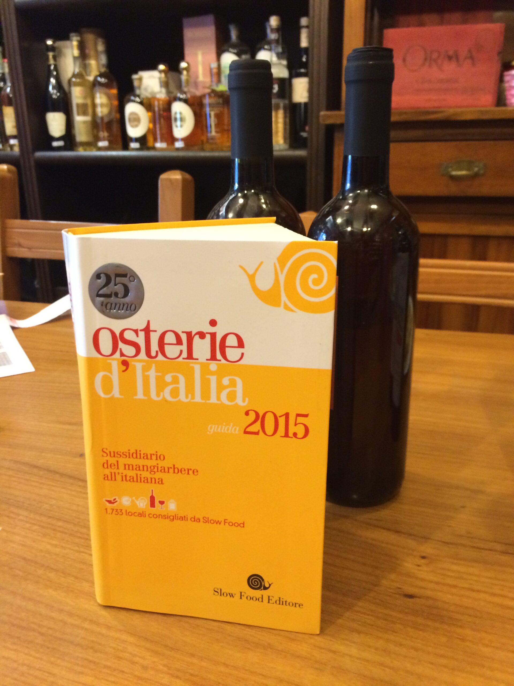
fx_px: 574
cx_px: 257
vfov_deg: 61.7
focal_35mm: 29
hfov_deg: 48.2
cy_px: 343
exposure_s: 1/20
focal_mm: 4.15
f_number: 2.2
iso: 320
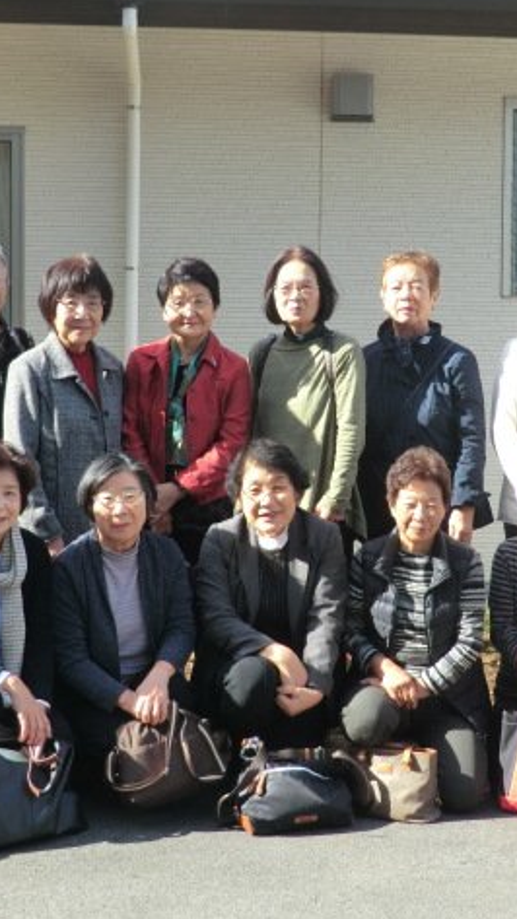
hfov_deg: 20.3
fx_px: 1438
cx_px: 352
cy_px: 460
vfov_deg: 35.4
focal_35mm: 59
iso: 80
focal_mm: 7.1
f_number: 3.8
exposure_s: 1/160
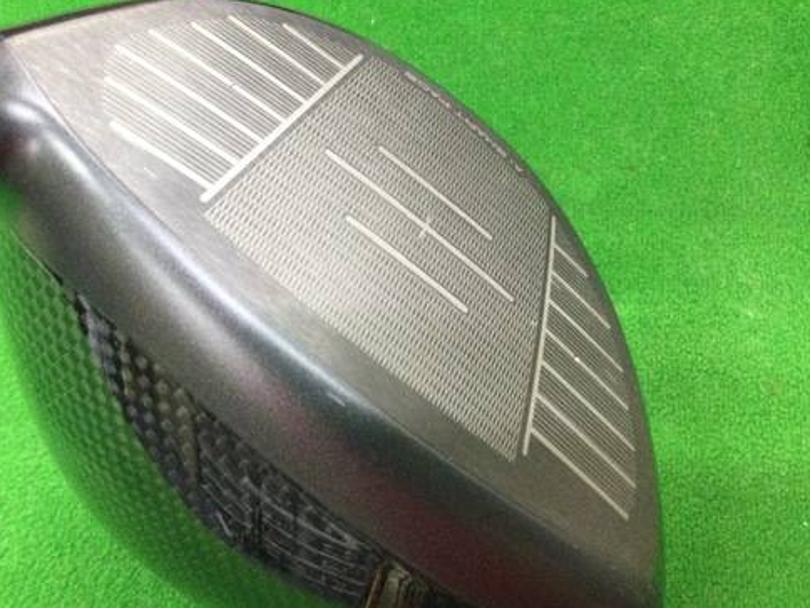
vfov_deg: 35.0
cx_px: 358
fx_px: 959
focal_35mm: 41
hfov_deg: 45.7
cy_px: 368
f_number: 2.4
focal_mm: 3.3
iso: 200
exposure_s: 1/30
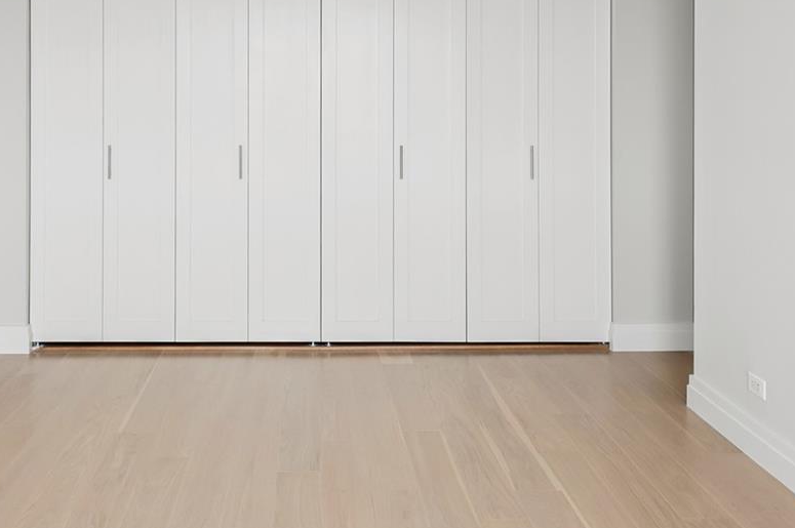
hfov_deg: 51.9
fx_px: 816
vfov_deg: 35.4
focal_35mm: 37
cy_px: 159
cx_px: 399
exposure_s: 1/30
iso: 200
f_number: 11
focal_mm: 14
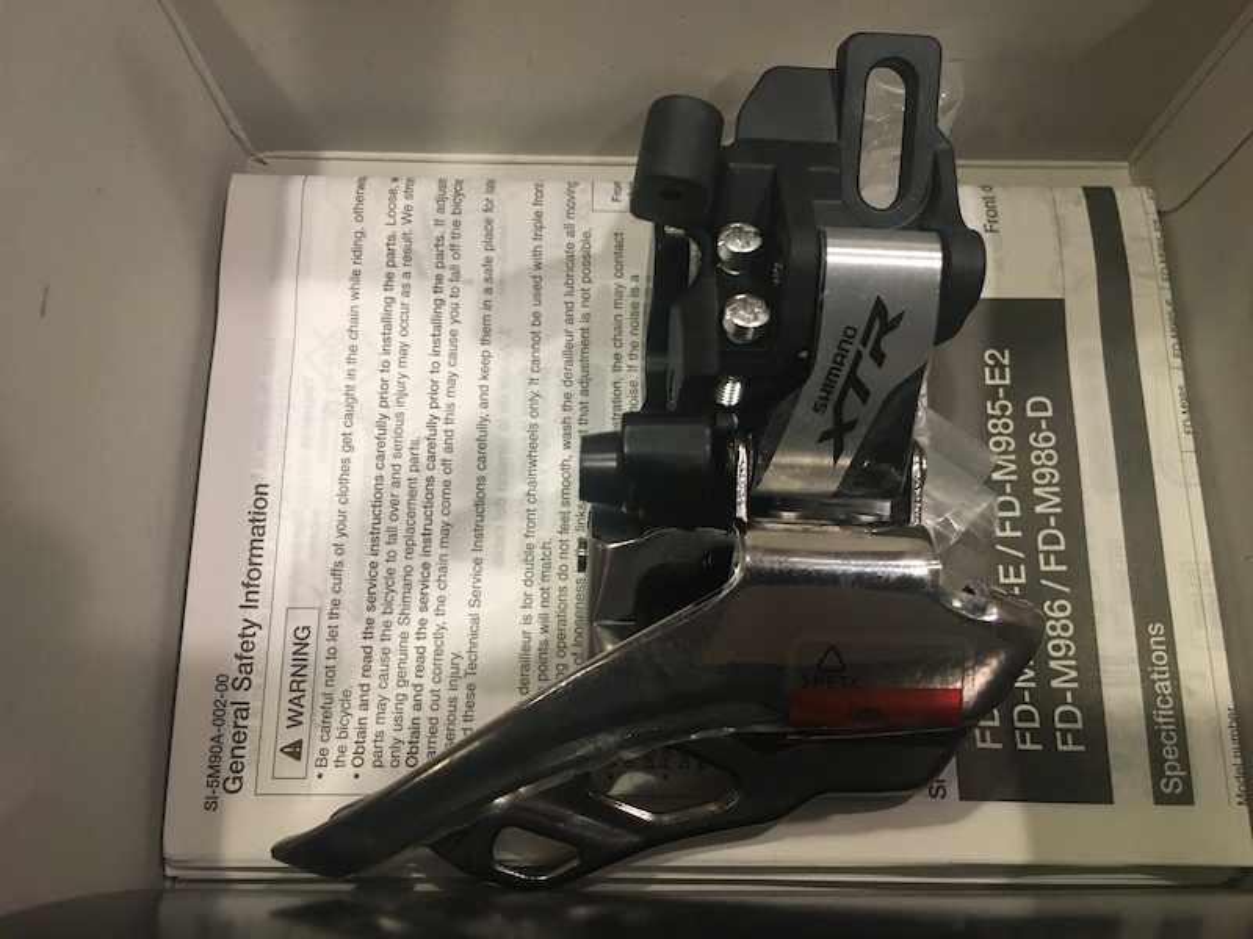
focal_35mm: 29
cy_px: 470
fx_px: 1050
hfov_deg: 61.7
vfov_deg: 48.2
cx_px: 626
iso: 160
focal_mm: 4.15
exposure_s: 1/30
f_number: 2.2
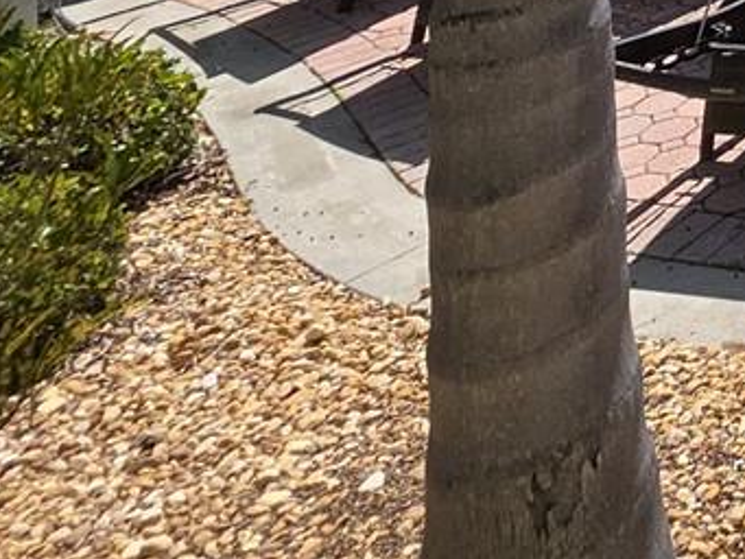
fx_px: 1313
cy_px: -677
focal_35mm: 61
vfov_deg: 16.0
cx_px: 1302
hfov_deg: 21.8
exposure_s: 1/1176
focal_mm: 2.2
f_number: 1.9
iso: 20
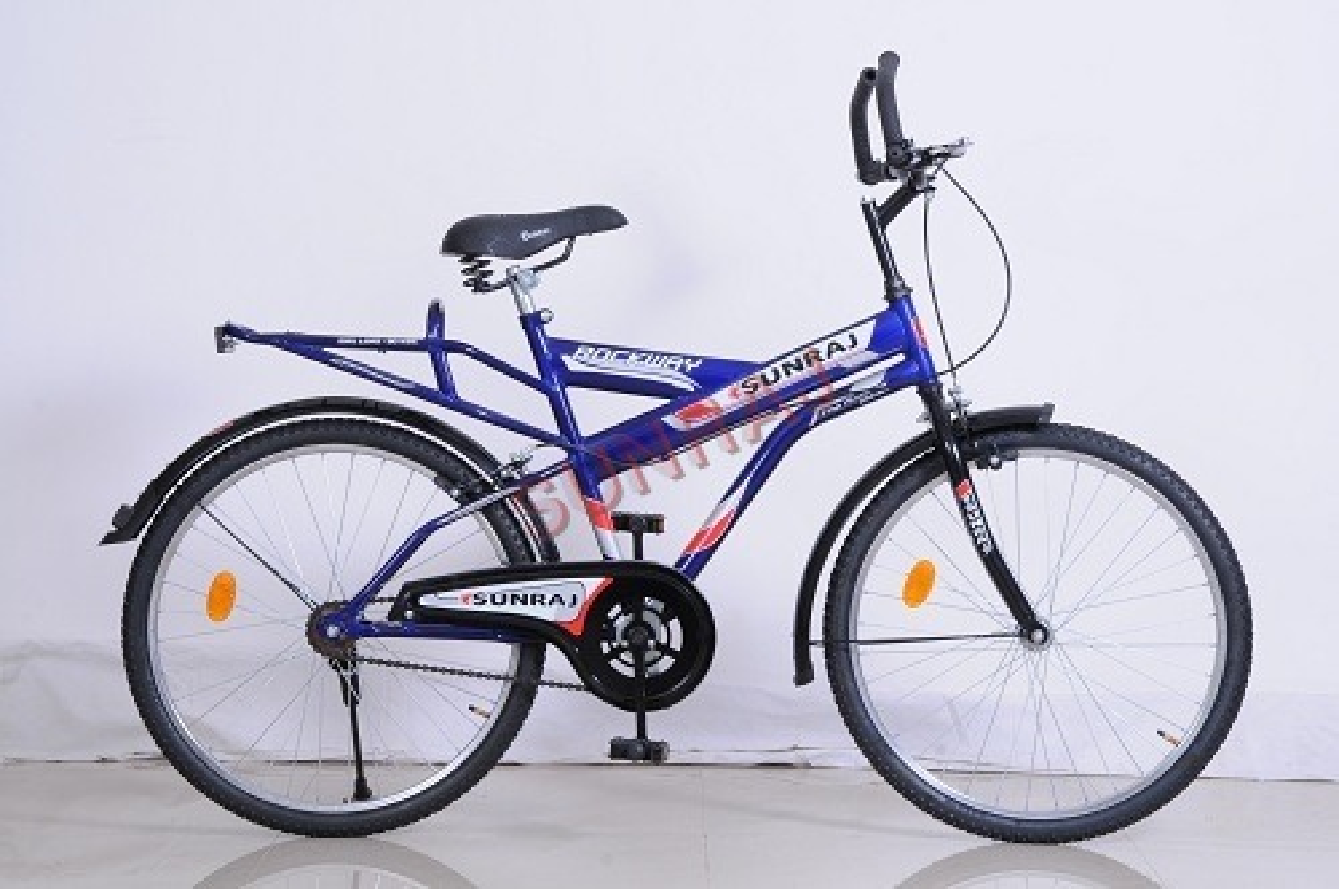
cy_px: 444
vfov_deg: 13.0
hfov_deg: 19.5
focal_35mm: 105
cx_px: 670
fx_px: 3900
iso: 200
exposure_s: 1/160
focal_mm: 70
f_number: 11
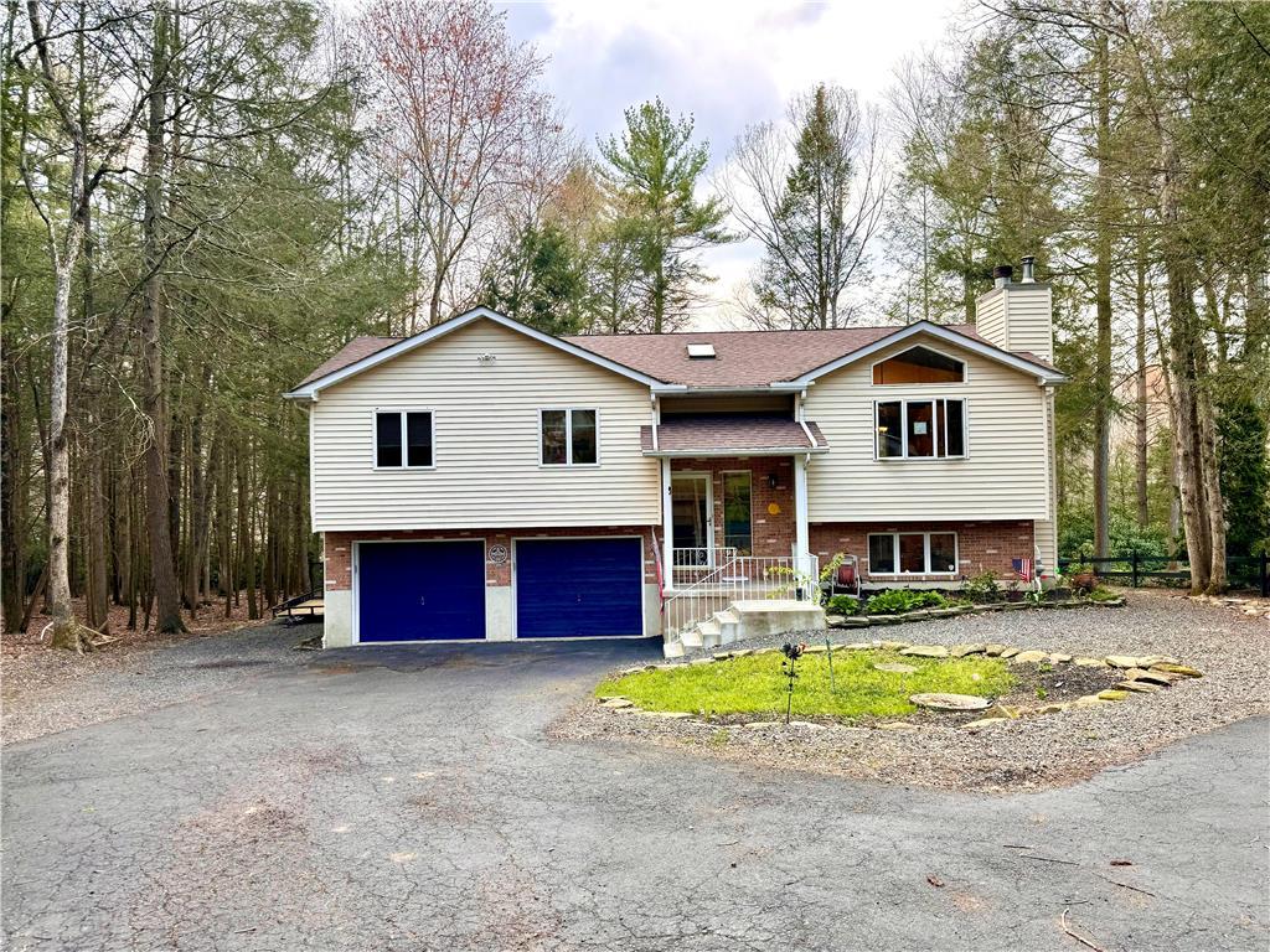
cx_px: 635
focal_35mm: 24
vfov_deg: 56.8
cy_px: 476
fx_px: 881
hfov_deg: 71.6
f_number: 1.78
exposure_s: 1/200
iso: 80
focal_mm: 6.76
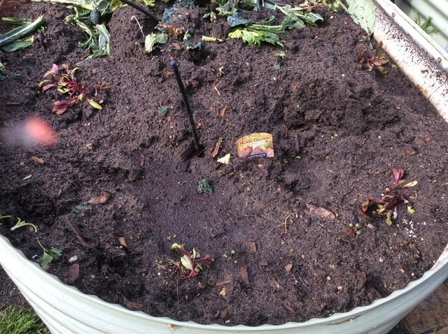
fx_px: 414
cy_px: 167
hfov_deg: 56.9
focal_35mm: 32
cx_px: 224
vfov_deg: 44.1
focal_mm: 3.3
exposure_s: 1/227
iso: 32
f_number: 2.4
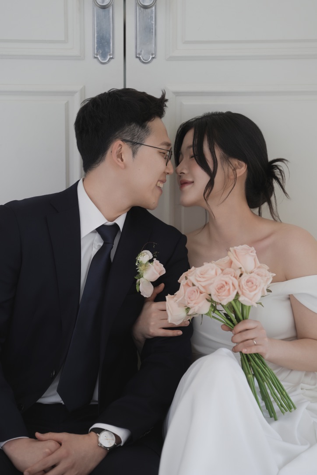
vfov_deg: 13.7
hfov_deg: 9.1
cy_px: 238
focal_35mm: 150
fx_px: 1981
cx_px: 158
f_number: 2.5
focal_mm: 150
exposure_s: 1/250
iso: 100
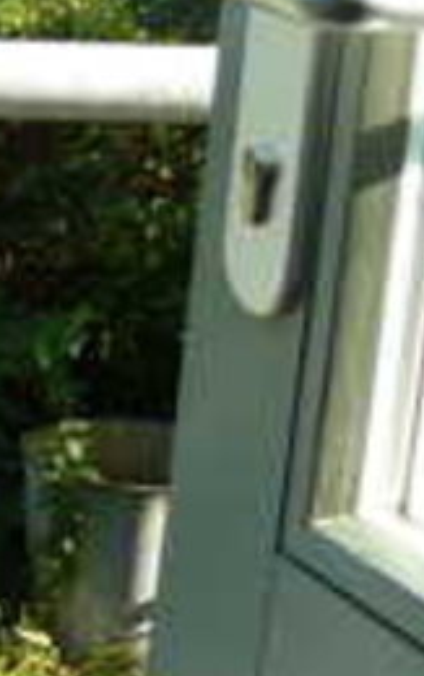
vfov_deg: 11.9
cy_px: 203
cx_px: -994
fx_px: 3247
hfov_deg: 6.6
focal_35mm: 176
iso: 100
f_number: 4
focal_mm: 6
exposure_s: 1/100
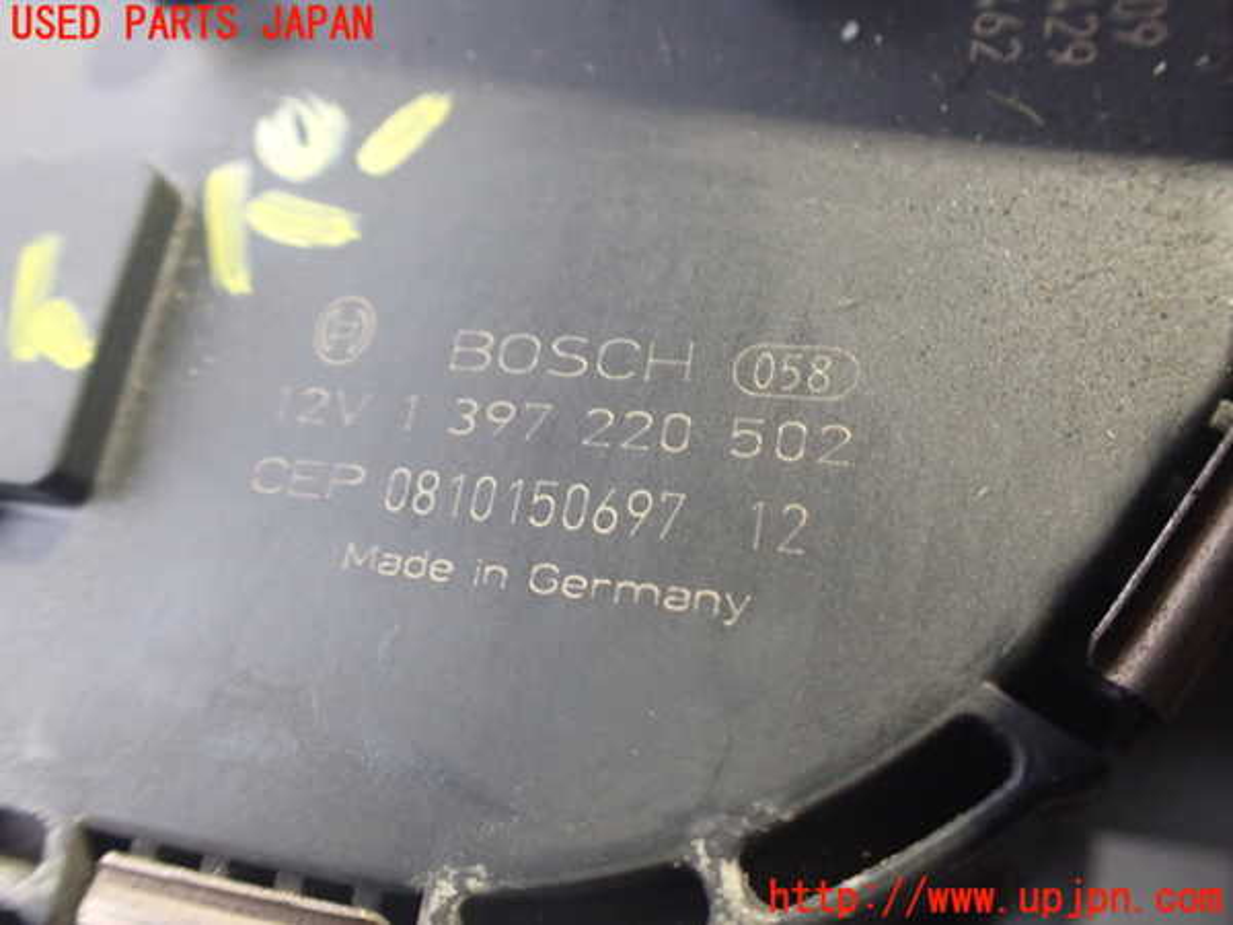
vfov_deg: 46.8
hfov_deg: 60.0
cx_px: 616
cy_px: 462
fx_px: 1069
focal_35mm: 30
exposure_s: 1/30
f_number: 2.3
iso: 800
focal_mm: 5.4
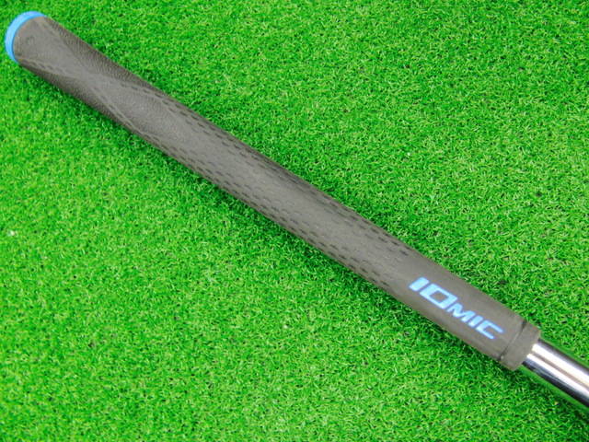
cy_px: 221
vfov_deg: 38.7
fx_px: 630
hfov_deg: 50.1
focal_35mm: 37
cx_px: 294
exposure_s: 1/20
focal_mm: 6.42
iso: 400
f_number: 3.6
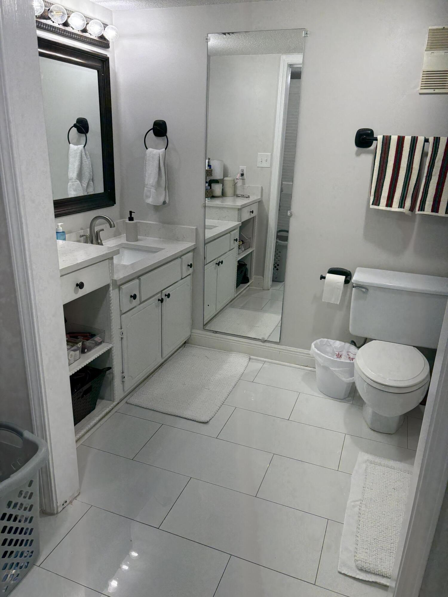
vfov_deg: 67.3
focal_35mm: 26
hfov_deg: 53.1
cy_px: 298
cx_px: 224
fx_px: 449
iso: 100
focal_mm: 5.96
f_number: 1.6
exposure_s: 1/163
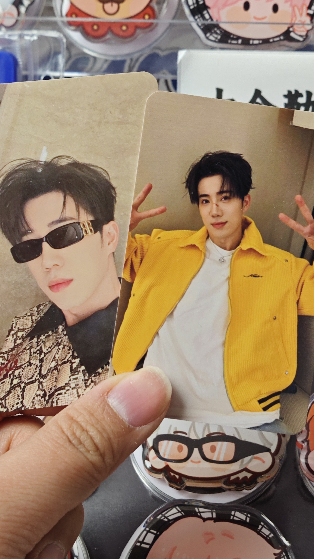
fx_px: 814
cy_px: 274
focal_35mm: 55
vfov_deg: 37.8
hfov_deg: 21.8
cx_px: 144
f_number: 2.8
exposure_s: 1/100
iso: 125
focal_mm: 6.68
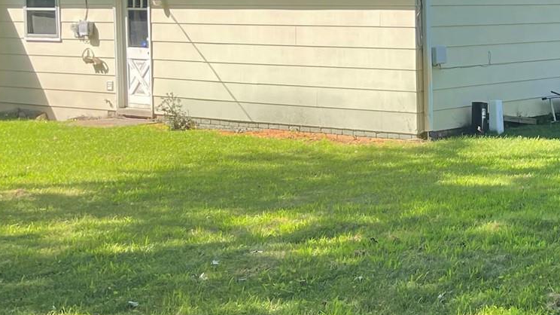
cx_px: 595
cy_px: 69
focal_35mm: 75
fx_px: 1113
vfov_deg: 16.0
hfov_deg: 26.3
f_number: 1.6
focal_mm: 5.1
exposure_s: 1/923
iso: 32
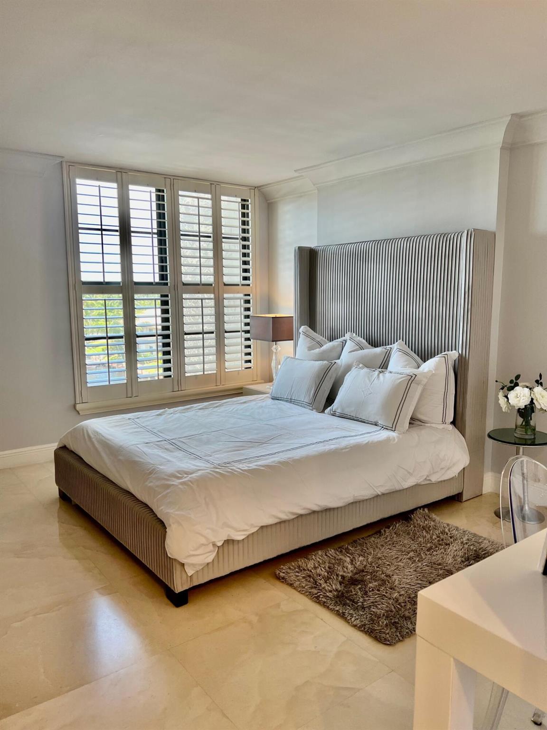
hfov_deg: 53.1
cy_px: 365
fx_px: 548
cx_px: 274
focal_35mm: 26
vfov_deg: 67.3
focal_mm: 5.7
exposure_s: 1/158
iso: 64
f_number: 1.5
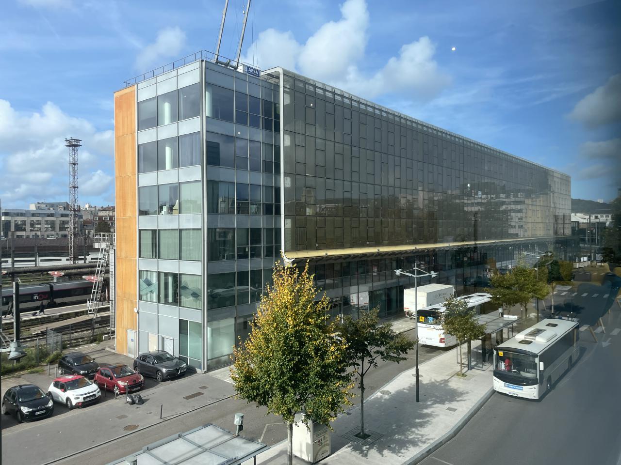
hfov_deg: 67.3
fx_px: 466
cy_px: 232
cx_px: 310
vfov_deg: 53.1
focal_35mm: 26
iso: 32
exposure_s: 1/1984
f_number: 1.6
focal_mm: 4.2
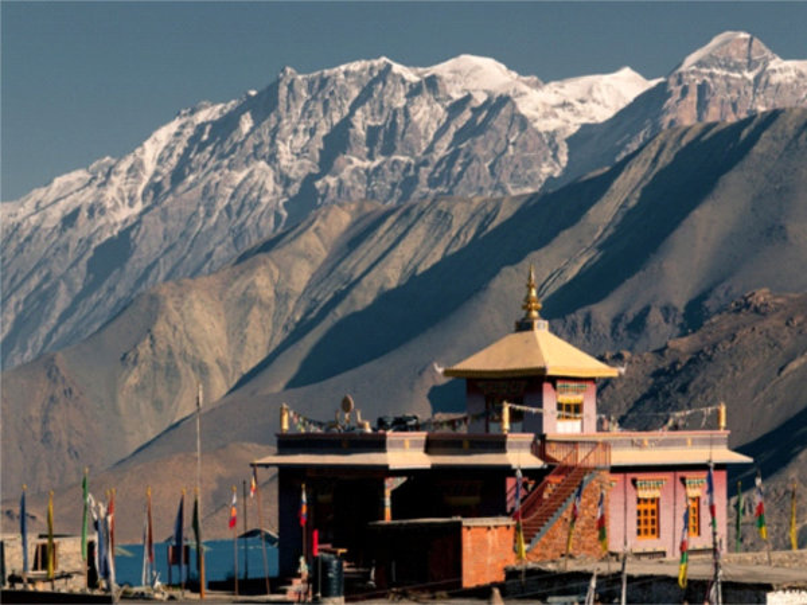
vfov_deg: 38.7
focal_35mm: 37
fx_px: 863
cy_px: 302
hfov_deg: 50.1
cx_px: 404
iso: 64
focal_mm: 6.2
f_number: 5.6
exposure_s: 1/459
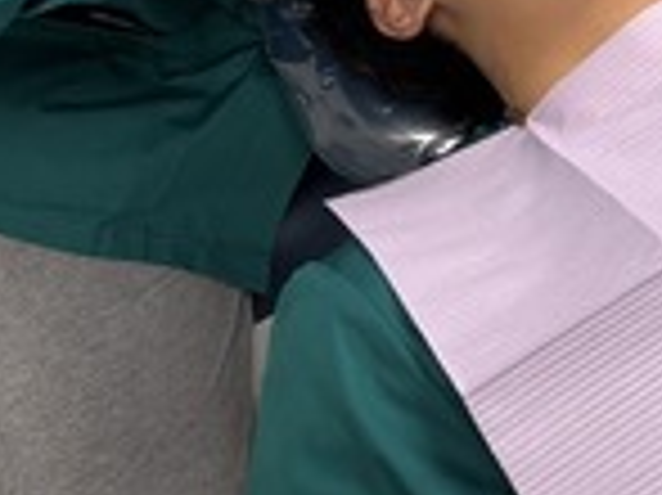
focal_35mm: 99
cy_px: -346
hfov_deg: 19.8
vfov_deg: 13.6
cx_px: 441
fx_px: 1892
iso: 160
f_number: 1.6
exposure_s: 1/60
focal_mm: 5.96
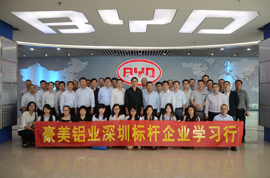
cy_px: 89
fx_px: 202
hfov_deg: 67.6
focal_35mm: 27
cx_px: 135
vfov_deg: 47.6
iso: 1000
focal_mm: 18
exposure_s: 1/50
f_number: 3.5
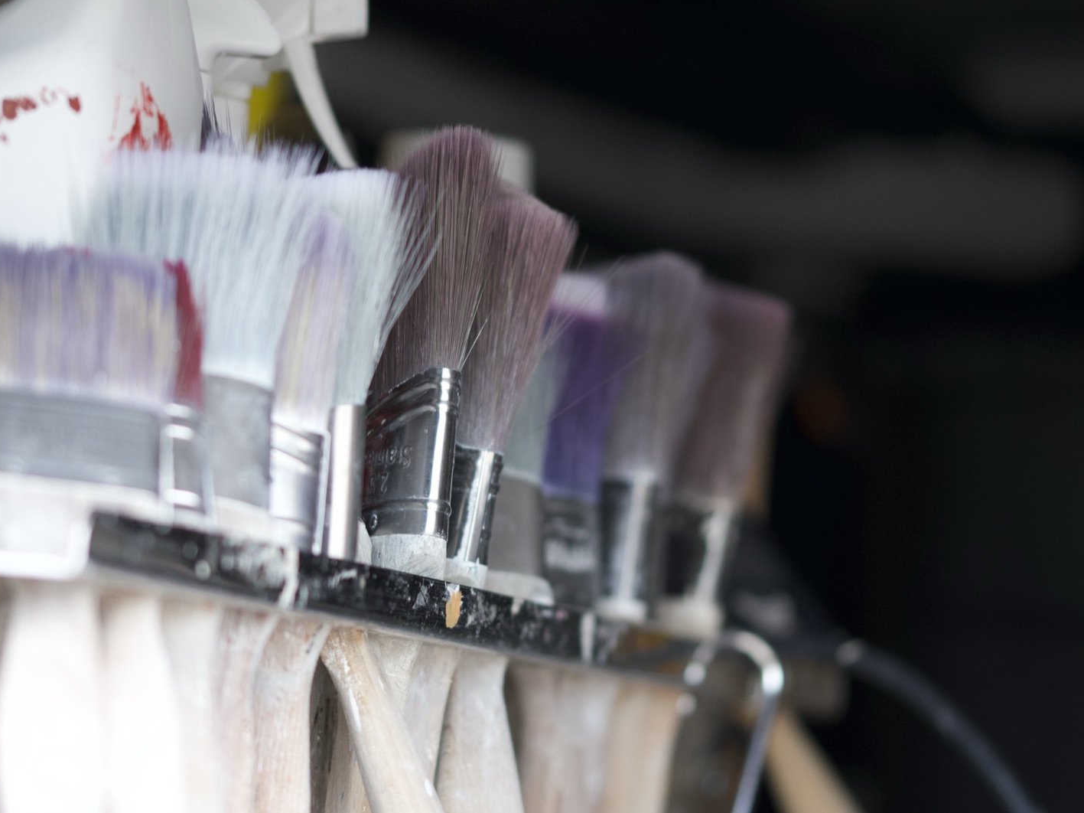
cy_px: 406
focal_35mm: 228
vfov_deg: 6.5
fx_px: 7138
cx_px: 479
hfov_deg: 8.7
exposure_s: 1/180
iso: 500
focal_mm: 105
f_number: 3
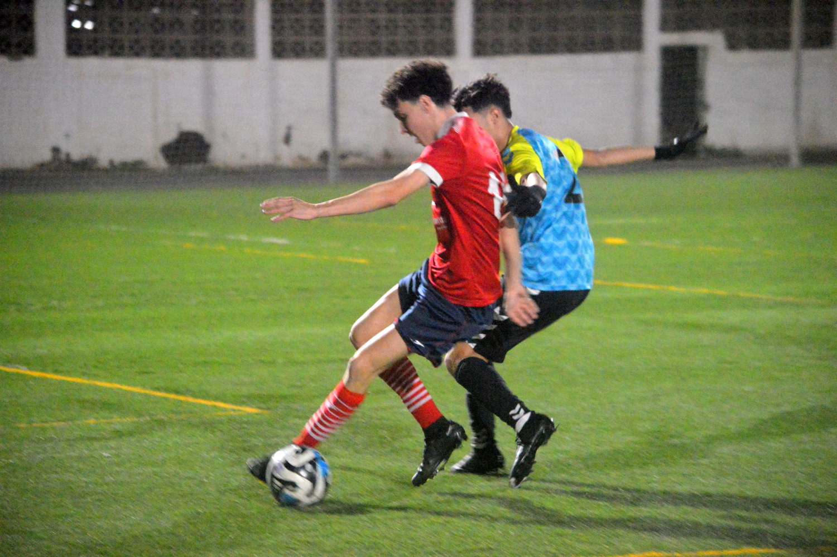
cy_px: 278
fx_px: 4043
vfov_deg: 7.9
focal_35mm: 174
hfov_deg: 11.8
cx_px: 418
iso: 6400
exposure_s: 1/200
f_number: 4.8
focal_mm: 116
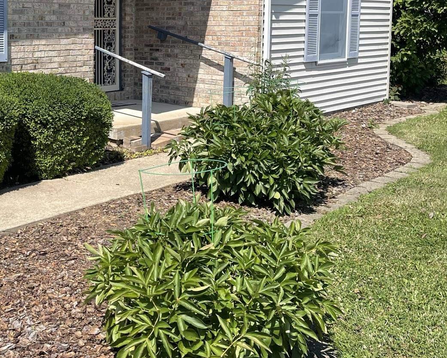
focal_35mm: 50
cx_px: 68
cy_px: 75
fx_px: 662
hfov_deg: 35.7
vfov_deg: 29.6
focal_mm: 5.1
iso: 32
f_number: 1.6
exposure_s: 1/3086
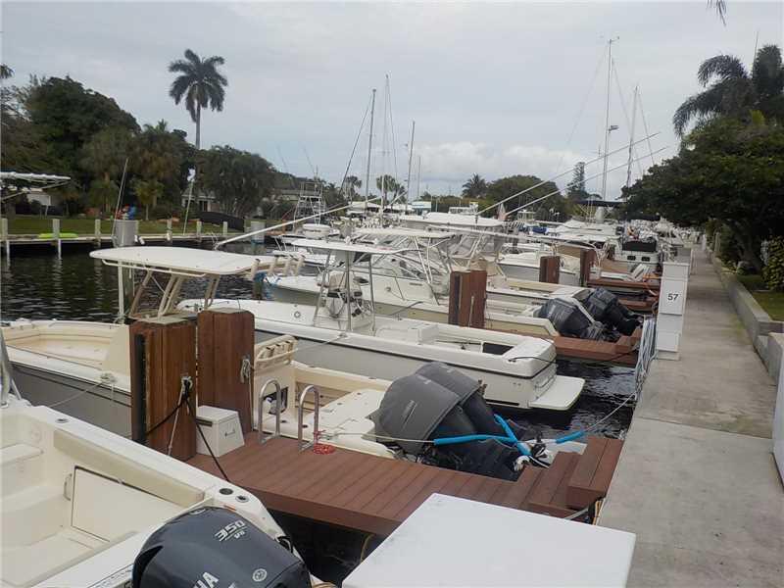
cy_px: 294
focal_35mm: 30
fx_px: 679
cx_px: 392
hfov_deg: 60.0
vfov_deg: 46.8
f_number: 3.3
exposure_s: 1/800
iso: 125
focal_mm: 4.1
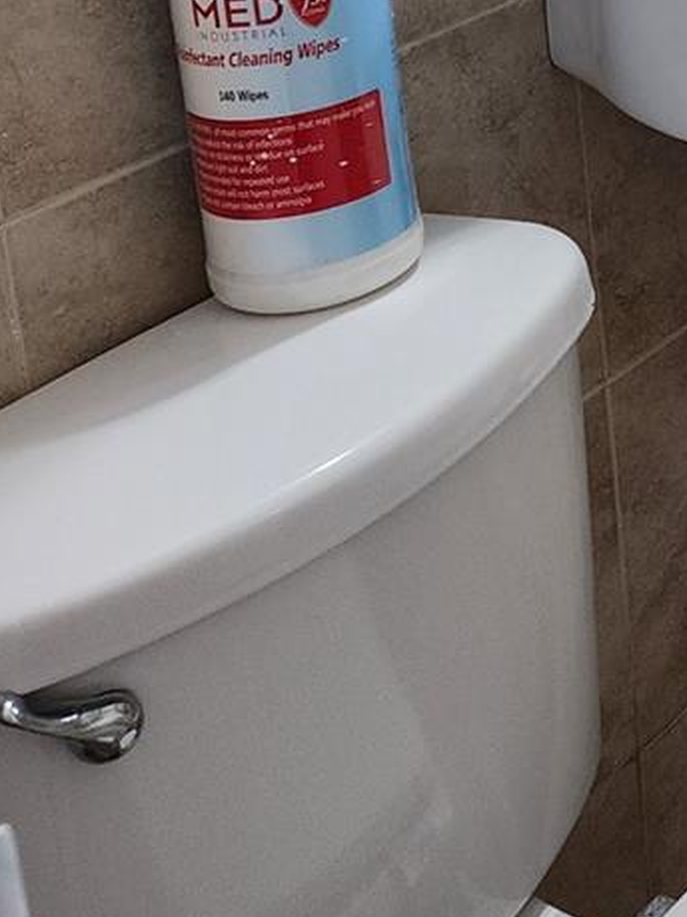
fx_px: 2039
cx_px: 1110
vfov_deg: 23.1
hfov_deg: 16.8
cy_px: -208
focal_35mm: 77
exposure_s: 1/120
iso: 200
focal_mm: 6.4
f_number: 1.8
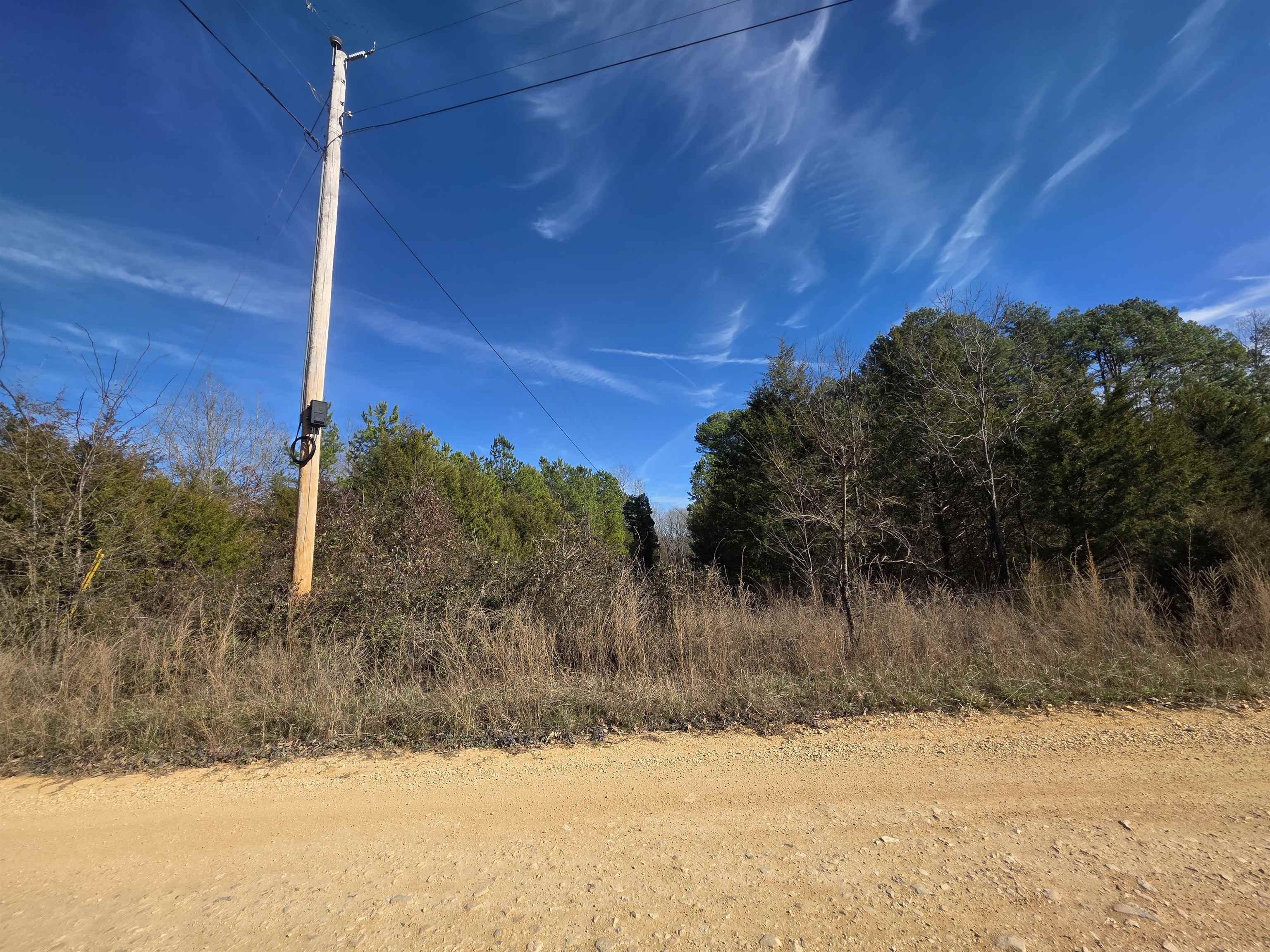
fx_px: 477
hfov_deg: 106.2
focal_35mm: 13
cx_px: 635
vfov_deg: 89.9
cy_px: 476
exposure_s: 1/1951
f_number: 1.9
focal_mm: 2.2
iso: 40
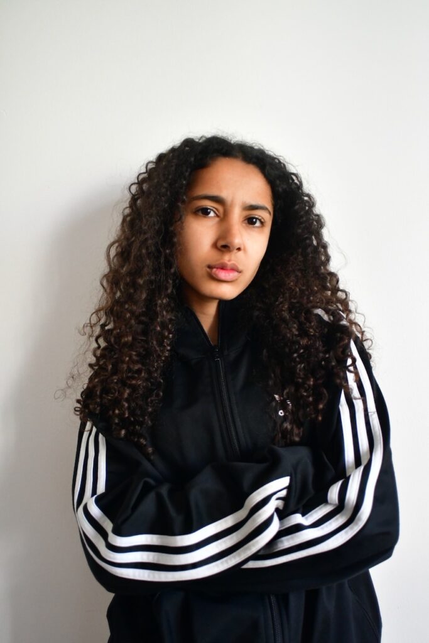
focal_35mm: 30
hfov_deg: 43.6
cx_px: 214
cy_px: 322
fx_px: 536
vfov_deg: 61.9
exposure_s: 1/250
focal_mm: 20
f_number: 2.8
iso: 3200
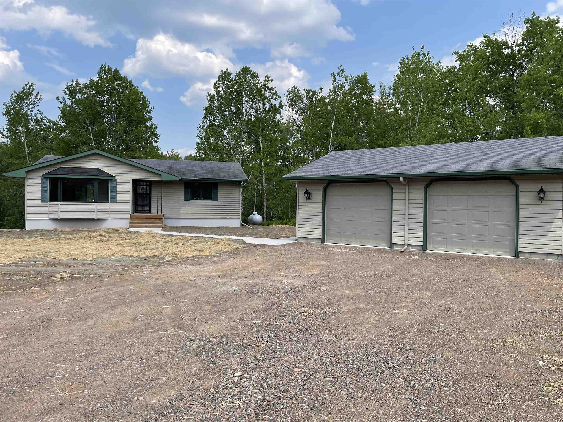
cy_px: 211
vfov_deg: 53.1
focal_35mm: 26
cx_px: 282
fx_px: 423
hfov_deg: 67.3
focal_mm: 4.2
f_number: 1.6
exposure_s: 1/2959
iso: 32
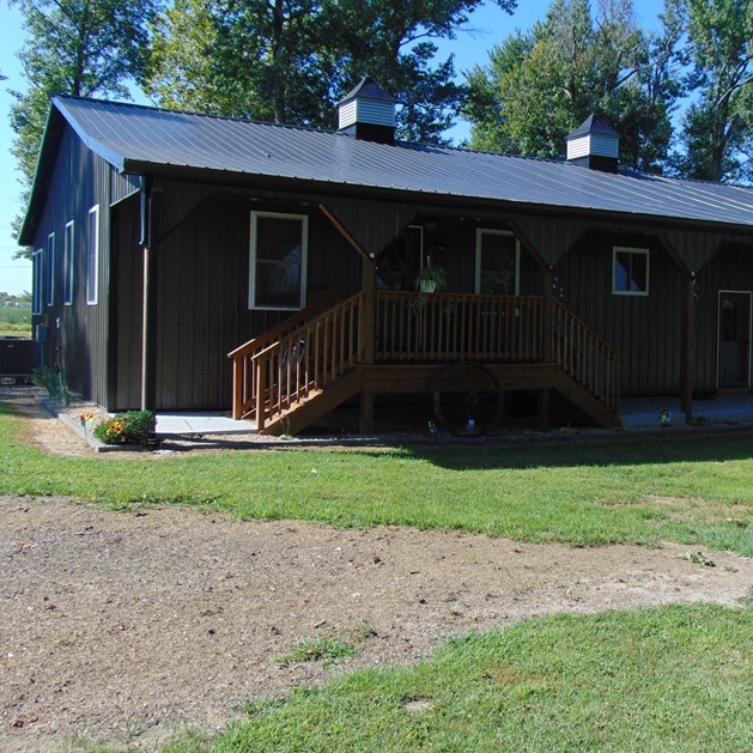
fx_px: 886
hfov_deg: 45.5
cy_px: 338
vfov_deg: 46.0
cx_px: 486
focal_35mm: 36
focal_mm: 4.5
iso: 80
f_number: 3
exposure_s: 1/640
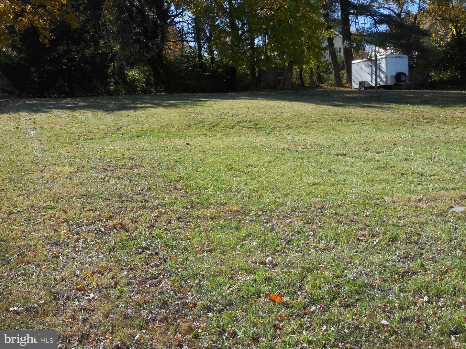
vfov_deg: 31.5
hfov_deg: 41.2
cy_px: 174
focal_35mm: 46
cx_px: 233
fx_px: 619
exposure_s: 1/640
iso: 125
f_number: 3.8
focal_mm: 8.2
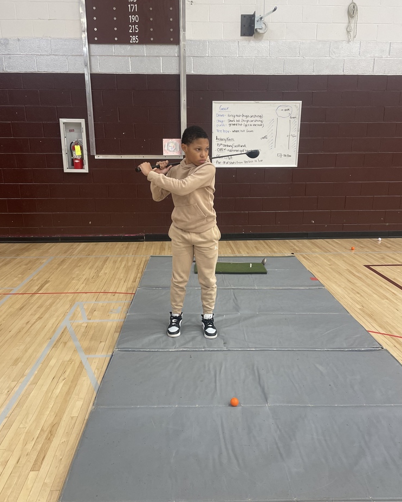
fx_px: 417
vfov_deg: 62.2
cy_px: 262
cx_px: 196
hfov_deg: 51.5
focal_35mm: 28
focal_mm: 4.2
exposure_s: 1/100
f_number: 1.6
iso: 125
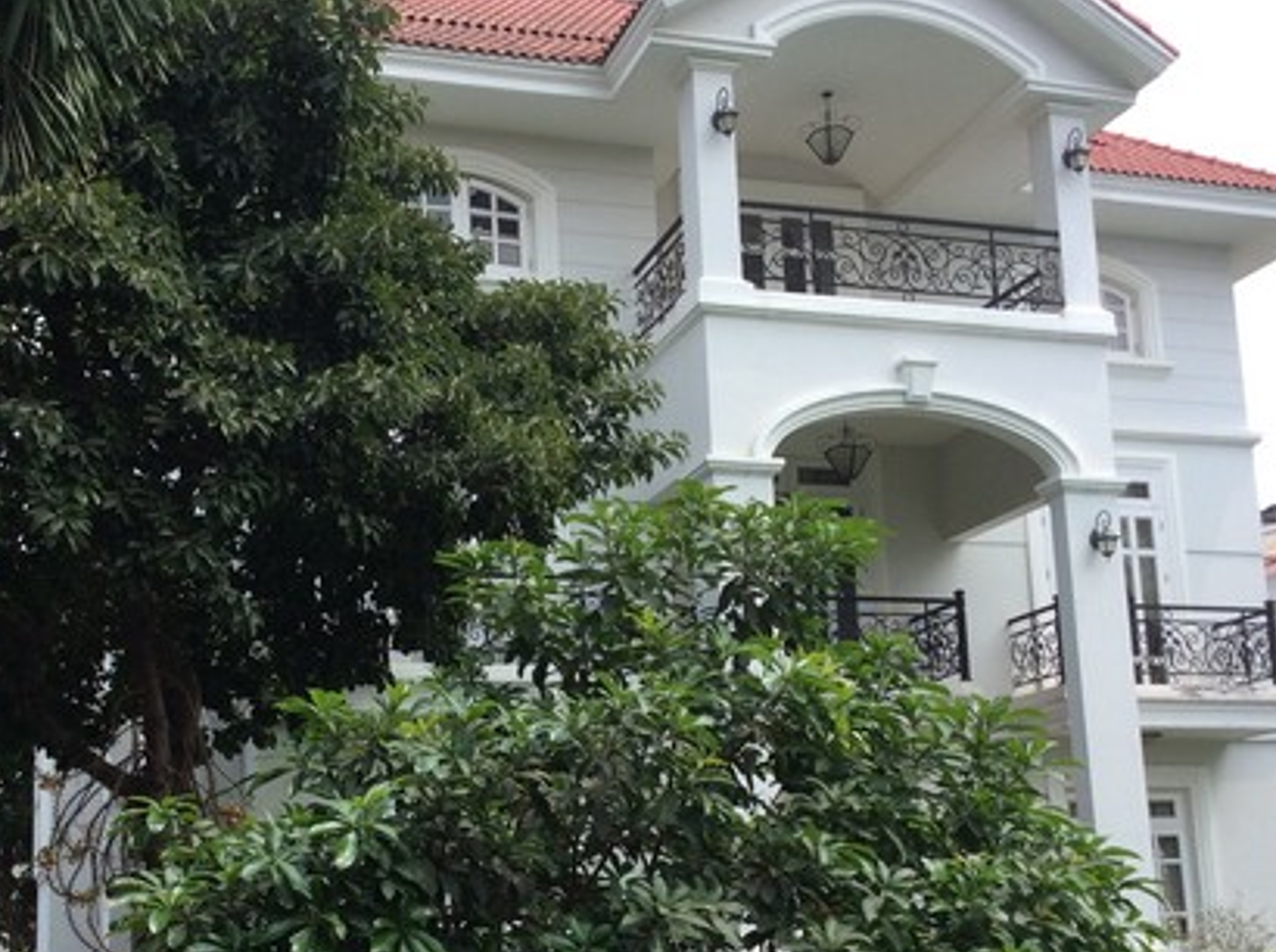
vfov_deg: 28.7
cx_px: 504
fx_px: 1840
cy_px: 688
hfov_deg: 38.1
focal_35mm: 50
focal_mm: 3.3
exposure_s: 1/763
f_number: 2.4
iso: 32
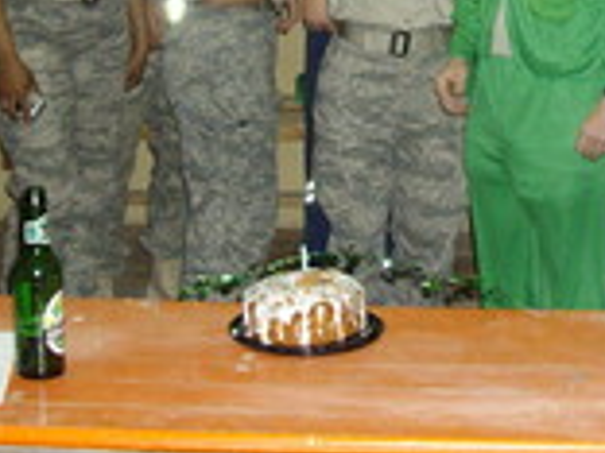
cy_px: -103
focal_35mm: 90
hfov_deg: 21.6
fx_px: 1573
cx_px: 463
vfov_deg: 15.7
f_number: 2.7
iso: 258
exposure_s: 1/50
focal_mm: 6
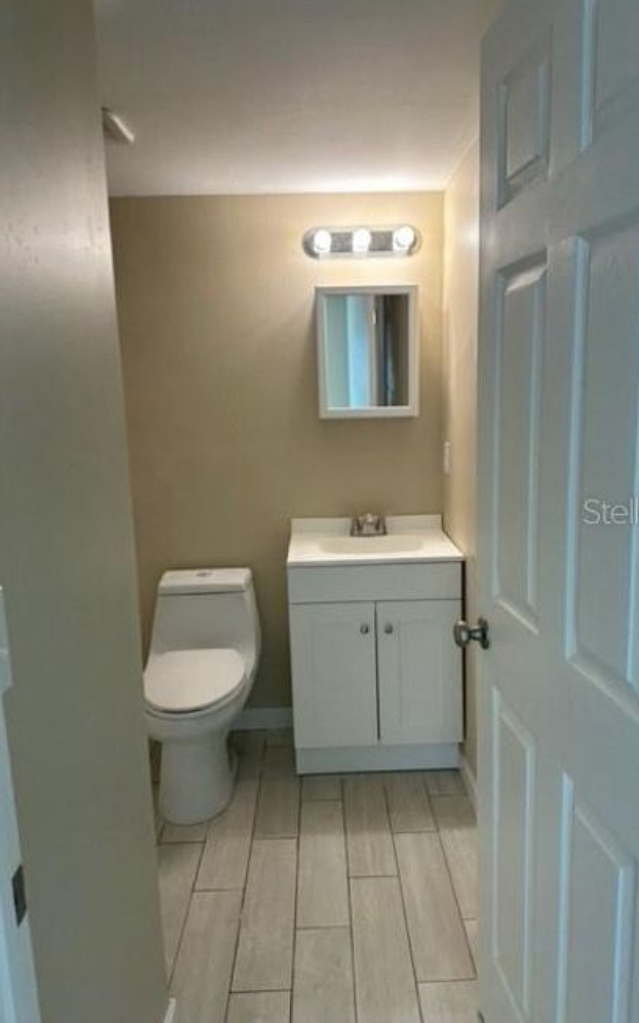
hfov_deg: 47.5
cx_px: 345
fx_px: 725
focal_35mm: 26
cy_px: 510
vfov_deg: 70.4
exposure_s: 1/160
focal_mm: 6.86
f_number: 1.78
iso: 100
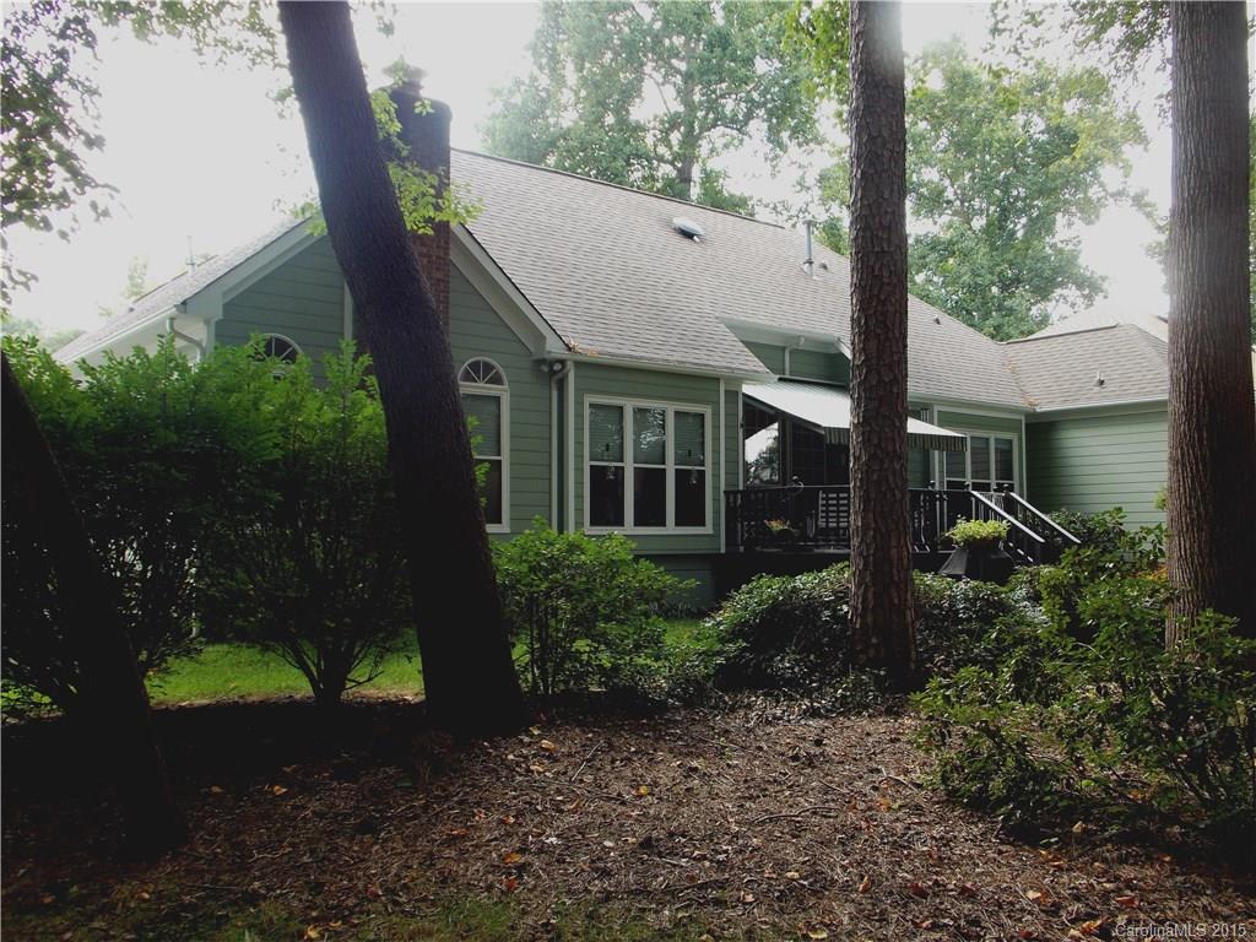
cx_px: 628
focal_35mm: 30
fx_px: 1089
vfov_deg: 46.8
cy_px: 471
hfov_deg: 60.0
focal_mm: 5.3
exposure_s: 1/40
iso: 80
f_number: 3.3
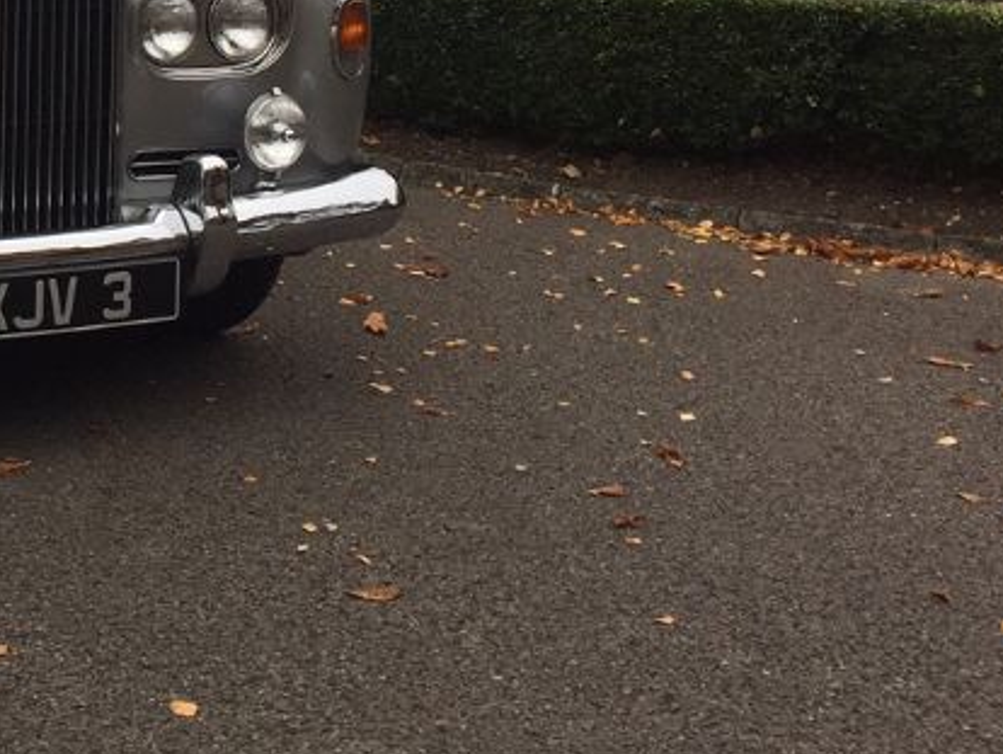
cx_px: -414
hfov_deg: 20.5
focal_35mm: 84
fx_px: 2435
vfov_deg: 16.8
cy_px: -158
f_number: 2.2
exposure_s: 1/222
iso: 32
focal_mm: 4.15
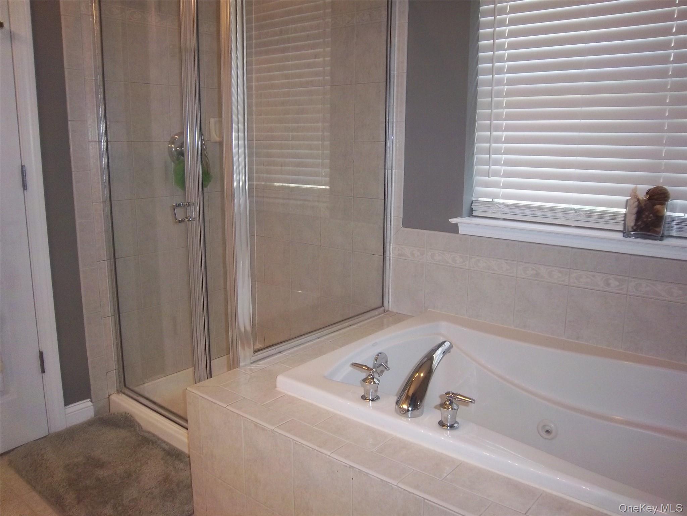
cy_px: 258
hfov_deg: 63.4
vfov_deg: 49.7
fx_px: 556
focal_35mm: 28
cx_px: 344
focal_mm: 5.1
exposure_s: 1/30
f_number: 3.5
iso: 160
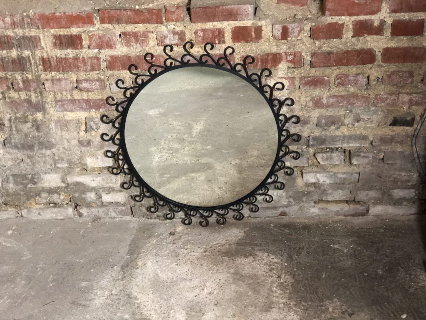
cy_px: 160
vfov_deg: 28.0
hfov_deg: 36.8
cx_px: 213
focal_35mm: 52
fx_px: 640
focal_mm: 6
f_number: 2.4
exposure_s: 1/10
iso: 160
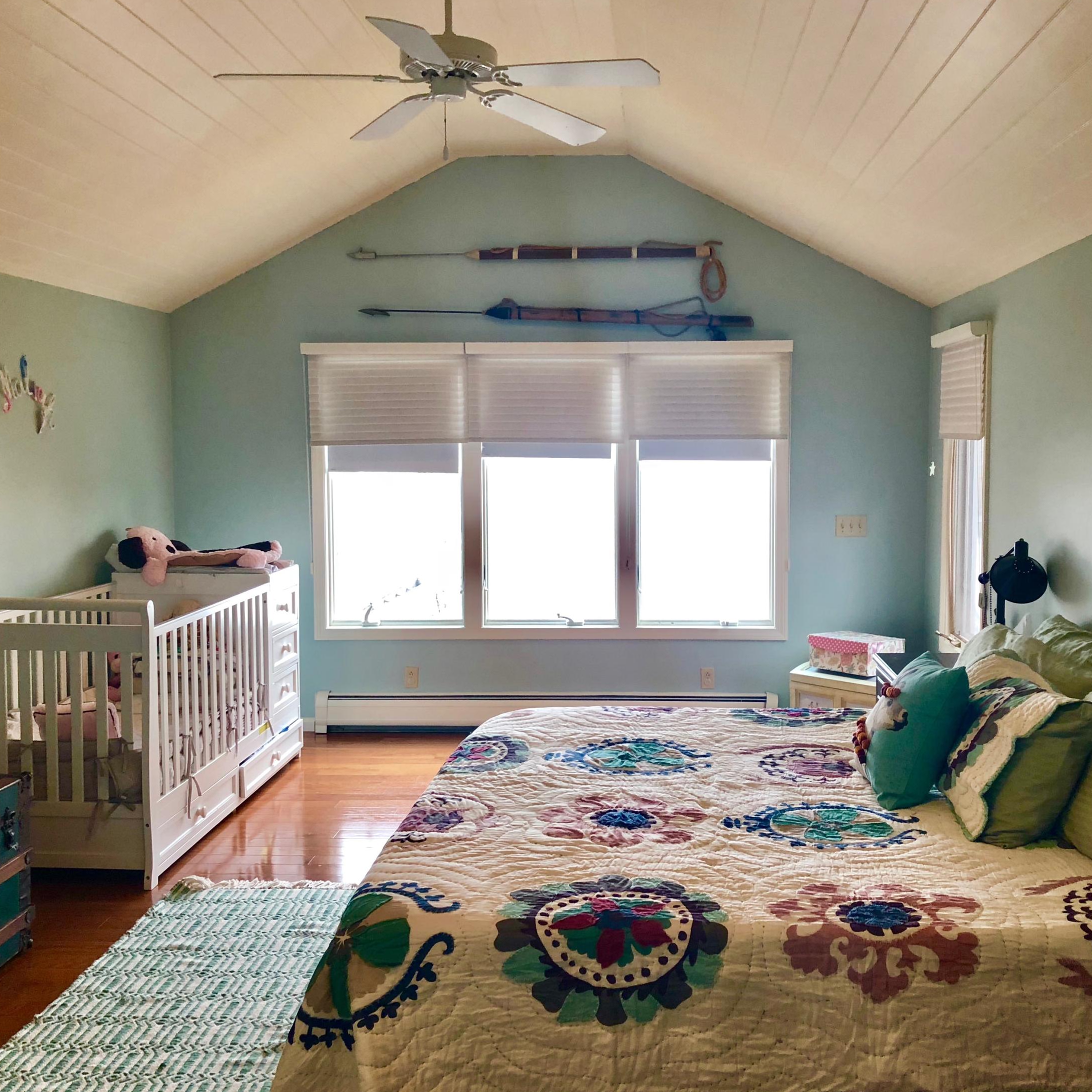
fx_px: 1213
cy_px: 541
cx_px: 616
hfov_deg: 48.3
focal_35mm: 34
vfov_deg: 48.4
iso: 32
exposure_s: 1/30
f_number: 1.8
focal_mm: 3.99
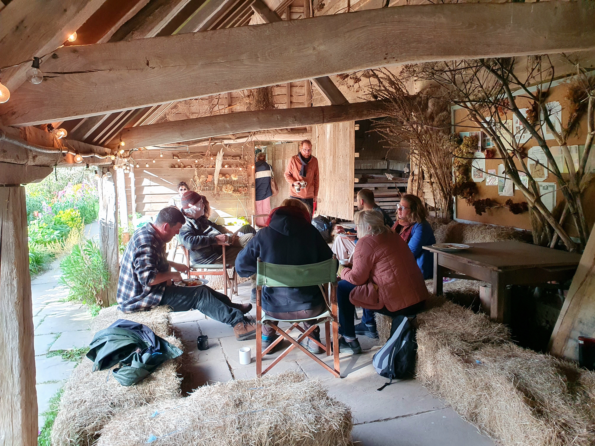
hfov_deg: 67.3
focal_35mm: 26
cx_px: 298
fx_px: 447
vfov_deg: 53.1
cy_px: 223
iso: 100
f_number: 2.4
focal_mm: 4.32
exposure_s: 1/100
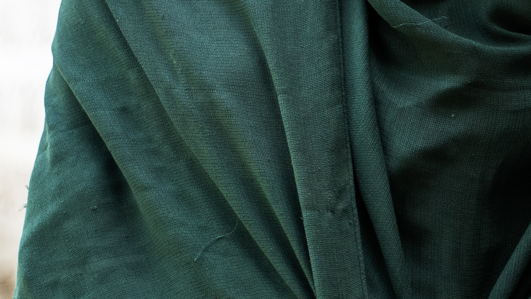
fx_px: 2900
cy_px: -17
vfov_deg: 5.9
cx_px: 814
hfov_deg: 10.1
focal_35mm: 206
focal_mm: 48
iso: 500
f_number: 2.8
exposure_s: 1/1000
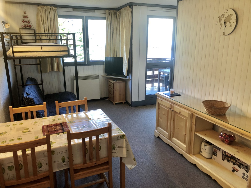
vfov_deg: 49.7
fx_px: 203
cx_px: 126
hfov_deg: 63.4
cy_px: 94
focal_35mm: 28
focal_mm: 3.99
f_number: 1.8
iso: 40
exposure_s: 1/33
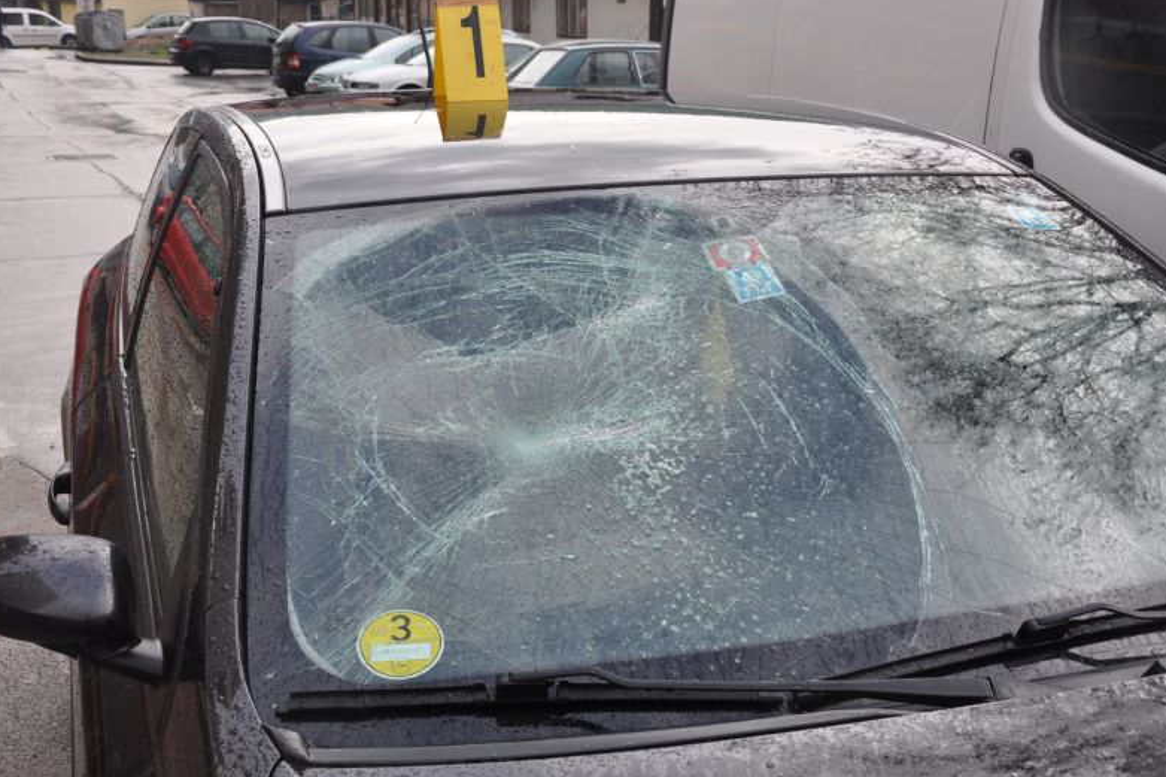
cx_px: 580
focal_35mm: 46
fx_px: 1489
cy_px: 388
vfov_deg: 29.2
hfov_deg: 42.8
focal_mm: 30
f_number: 9
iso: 200
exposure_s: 1/80
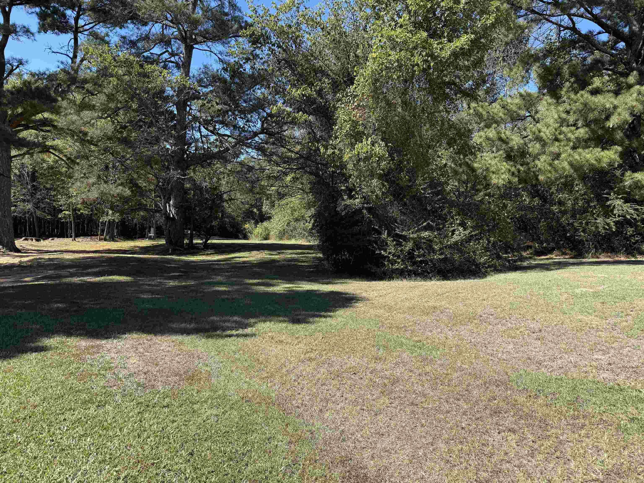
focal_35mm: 24
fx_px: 446
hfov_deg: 71.6
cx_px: 322
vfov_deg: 56.8
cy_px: 242
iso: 80
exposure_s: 1/1464
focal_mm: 6.76
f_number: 1.78
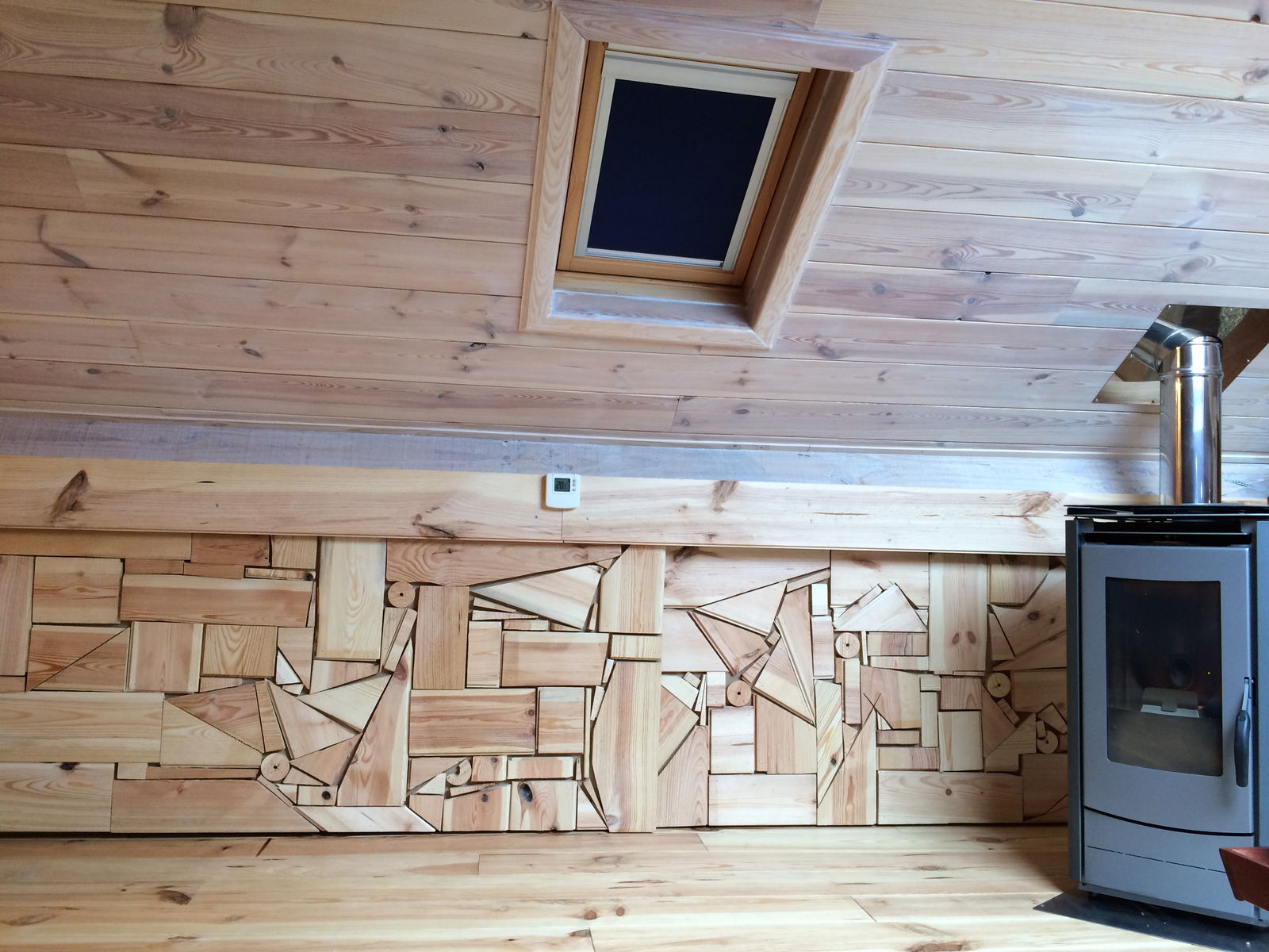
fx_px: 1063
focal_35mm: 29
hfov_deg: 61.7
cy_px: 476
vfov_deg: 48.2
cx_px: 634
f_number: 2.2
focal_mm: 4.15
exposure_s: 1/33
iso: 50
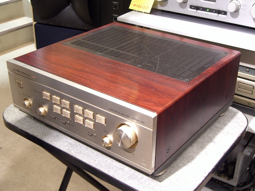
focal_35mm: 46
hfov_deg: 41.2
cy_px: 96
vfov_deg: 31.5
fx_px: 339
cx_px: 128
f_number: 3.1
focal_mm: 9.5
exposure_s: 1/10
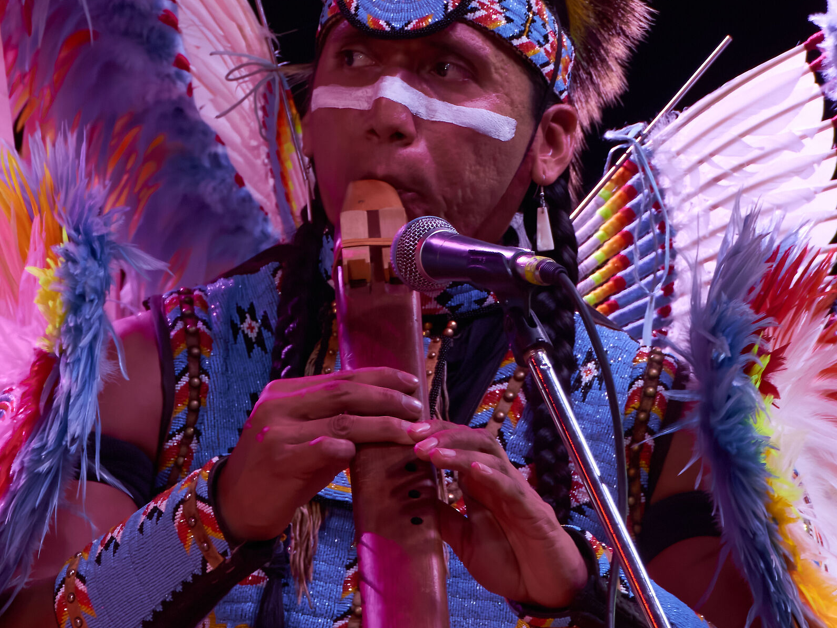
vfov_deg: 2.3
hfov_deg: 3.0
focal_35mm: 653
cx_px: 419
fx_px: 15793
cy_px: 250
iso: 2000
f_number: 8
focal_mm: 300
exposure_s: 1/100
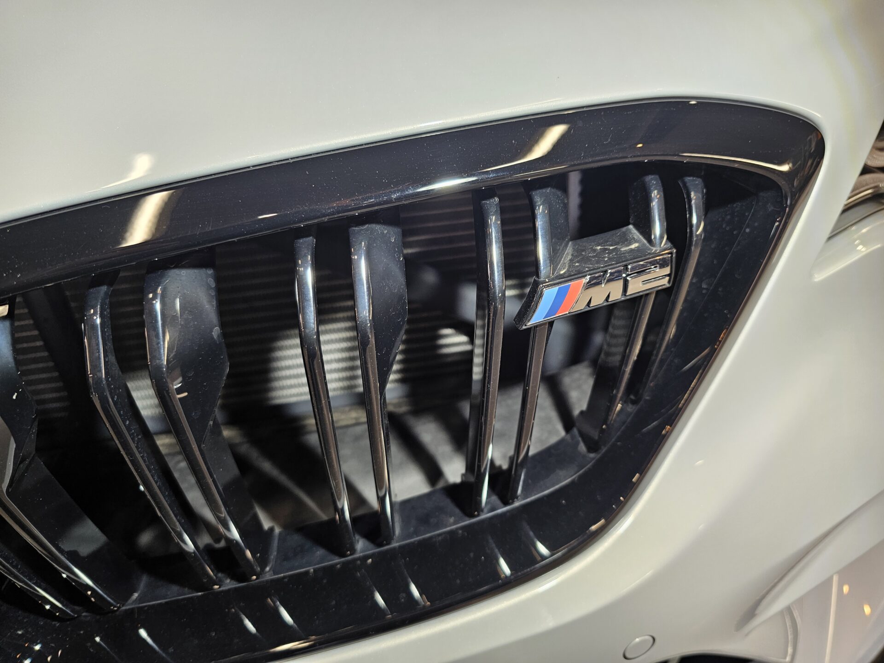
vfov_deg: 58.9
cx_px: 442
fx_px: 587
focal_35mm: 23
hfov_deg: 73.9
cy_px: 332
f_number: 1.7
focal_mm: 6.3
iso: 64
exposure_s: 1/65.3
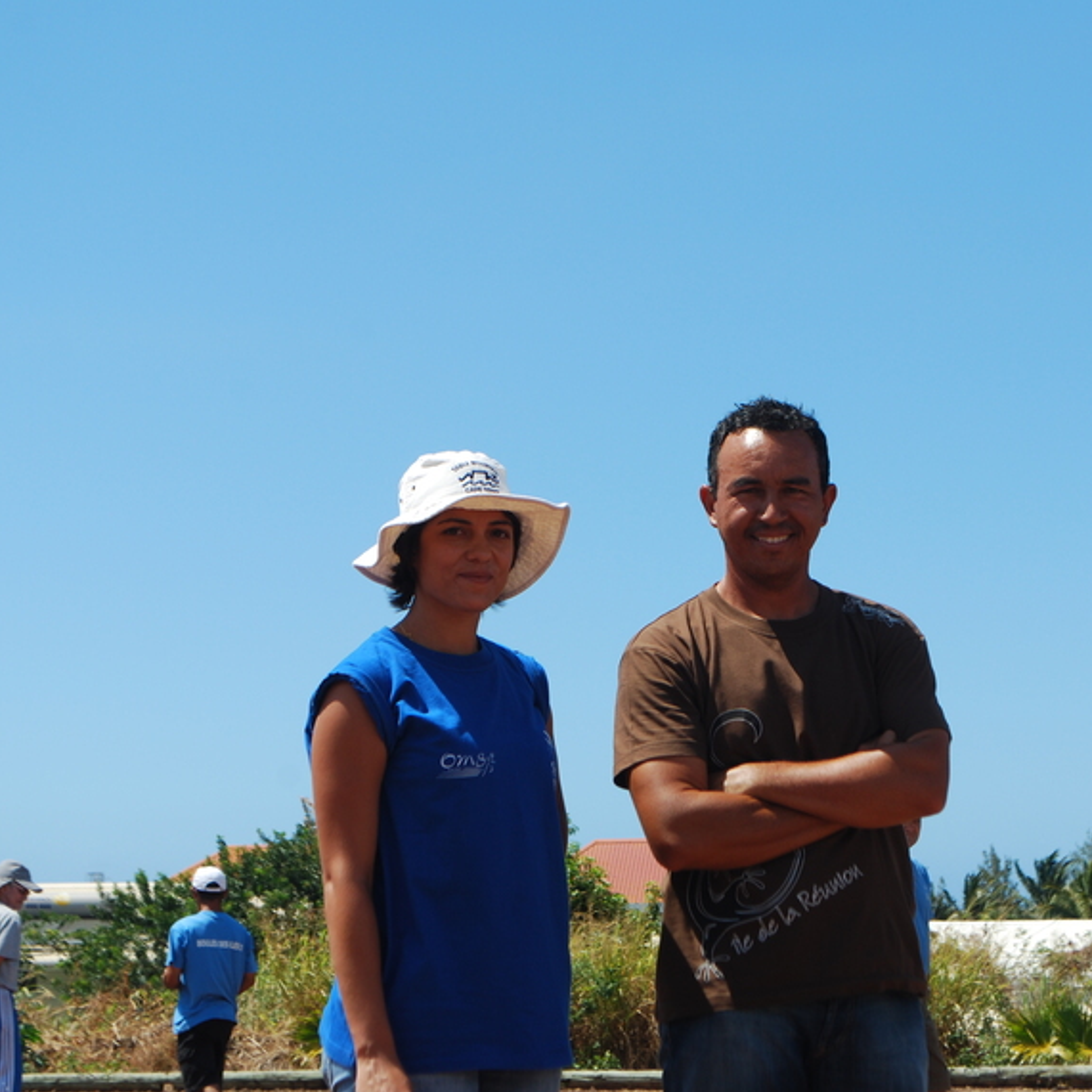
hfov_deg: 16.5
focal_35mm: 106
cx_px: 660
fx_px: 3770
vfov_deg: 16.5
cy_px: 548
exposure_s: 1/250
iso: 100
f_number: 8
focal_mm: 55
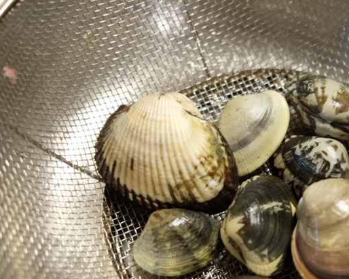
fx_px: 734
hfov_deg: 26.4
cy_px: 180
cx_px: 269
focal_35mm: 71
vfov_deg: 21.5
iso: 320
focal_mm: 25.4
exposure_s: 1/8
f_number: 3.2
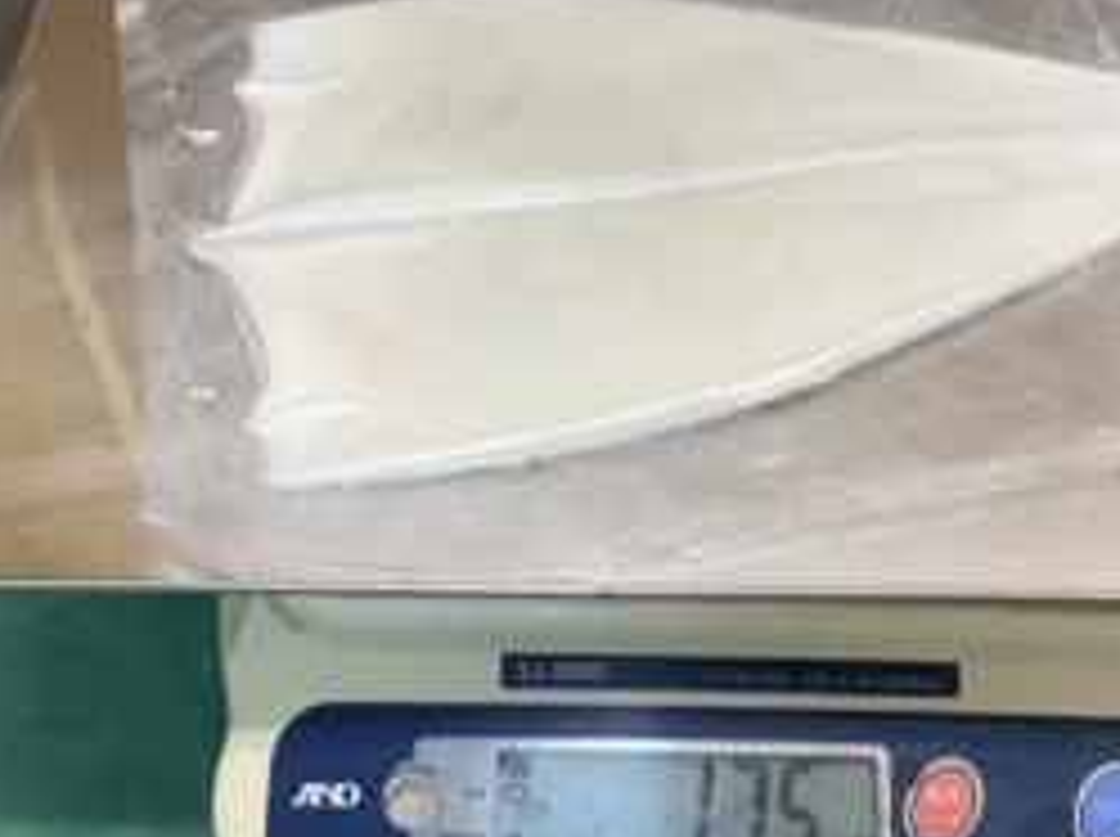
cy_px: 328
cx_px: 630
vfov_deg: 26.0
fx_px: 1809
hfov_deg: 34.4
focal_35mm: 56
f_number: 1.8
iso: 40
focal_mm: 3
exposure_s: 1/120
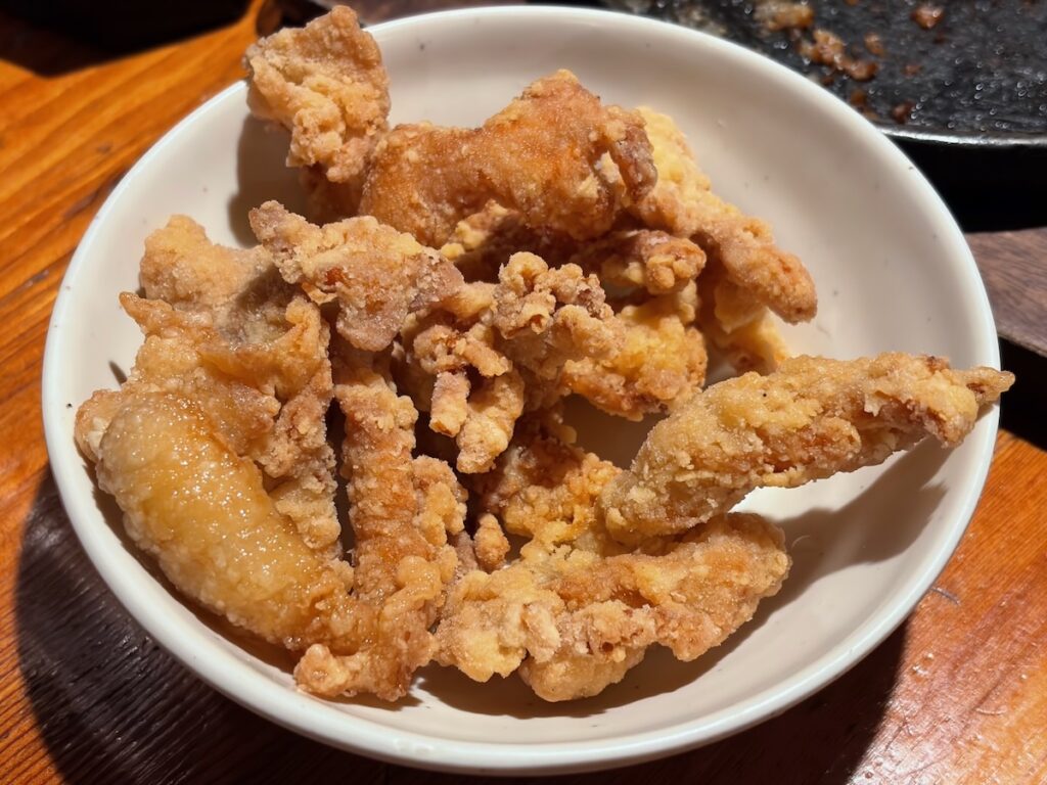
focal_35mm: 52
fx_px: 1573
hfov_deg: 36.8
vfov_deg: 28.0
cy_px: 392
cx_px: 524
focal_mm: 5.96
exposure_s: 1/50
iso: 100
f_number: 1.6
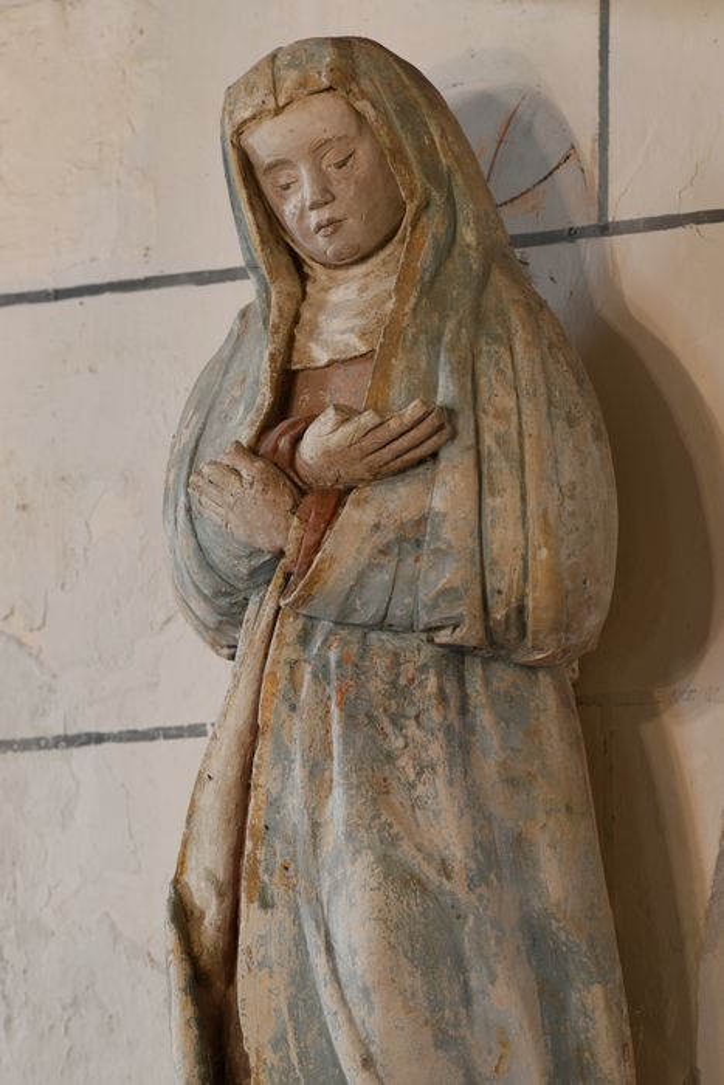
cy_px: 542
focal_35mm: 180
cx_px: 362
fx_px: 5427
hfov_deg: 7.6
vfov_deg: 11.4
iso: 64
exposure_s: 1
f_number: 7.1
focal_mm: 180
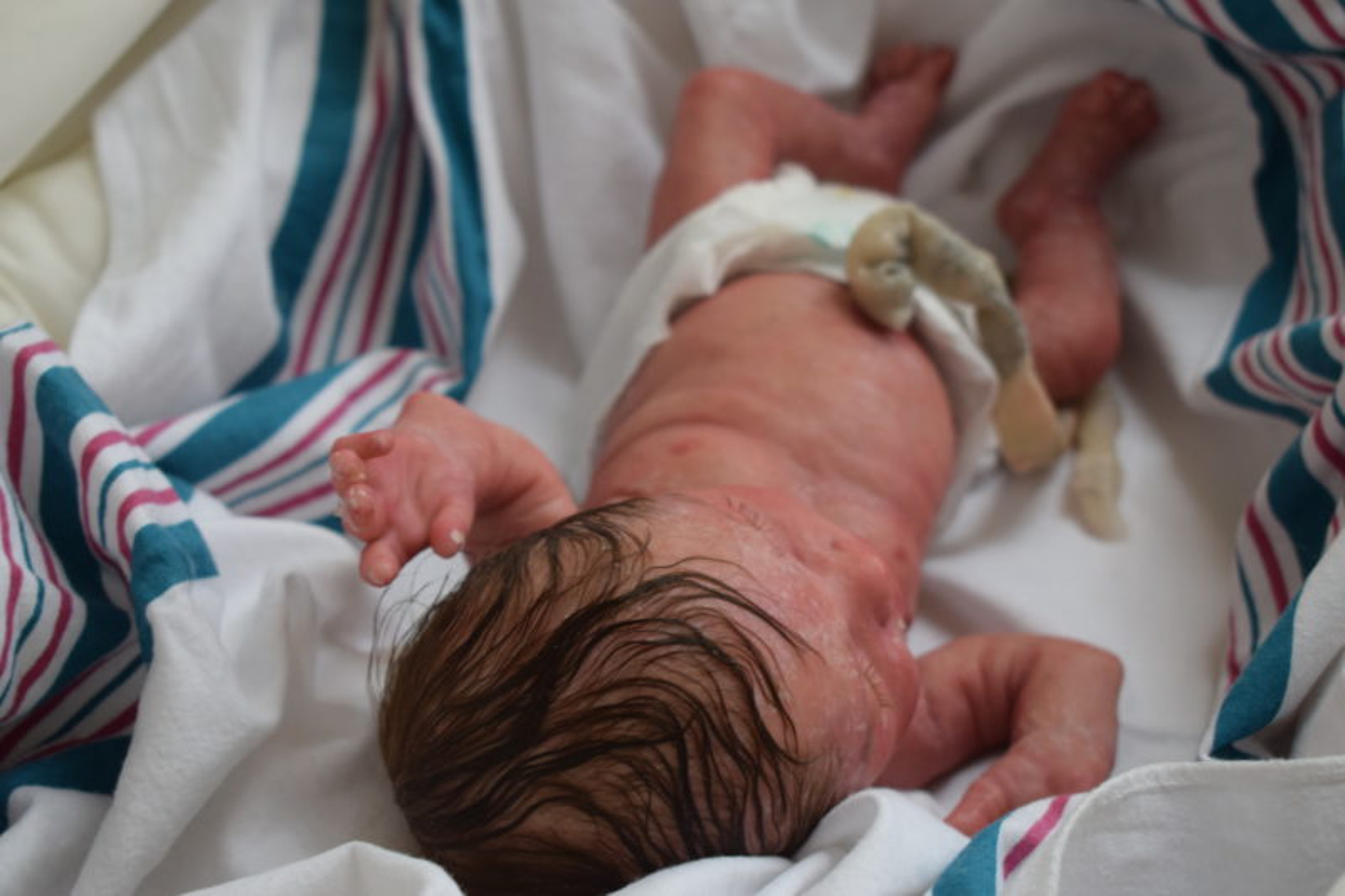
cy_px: 448
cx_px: 672
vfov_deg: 18.9
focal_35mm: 72
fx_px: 2689
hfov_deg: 28.1
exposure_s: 1/60
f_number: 5.3
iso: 500
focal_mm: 48
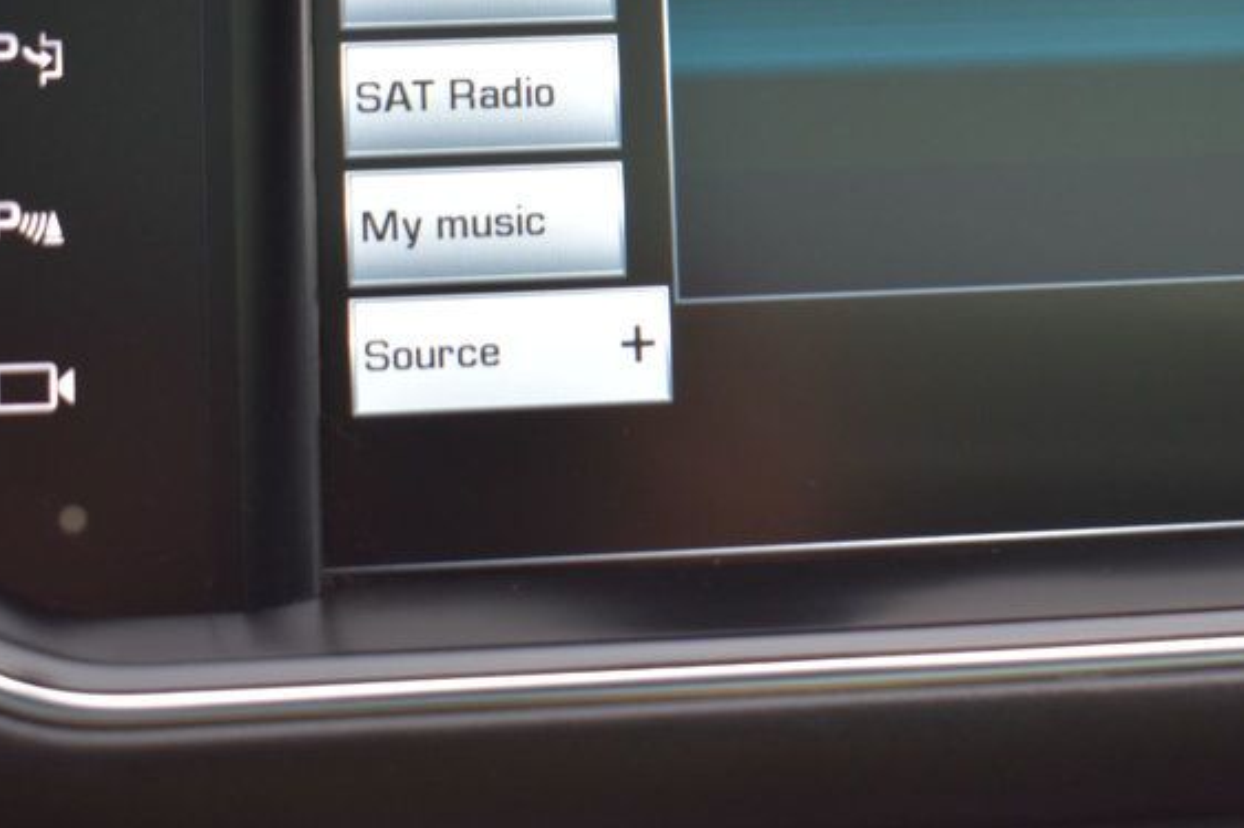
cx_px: 921
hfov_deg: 21.7
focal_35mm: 93
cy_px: 97
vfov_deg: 14.6
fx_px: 3212
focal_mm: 34
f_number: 4.5
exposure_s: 1/60
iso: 640
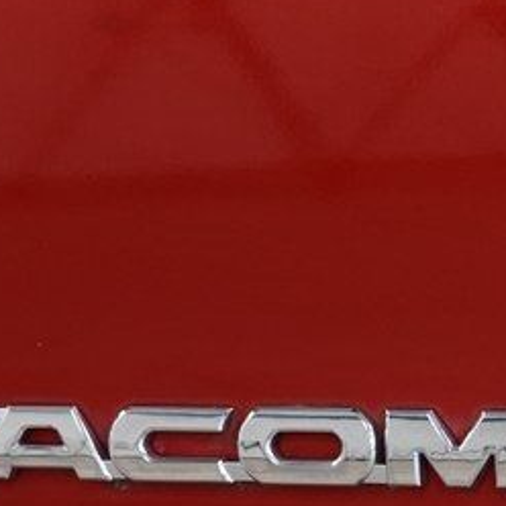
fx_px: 3804
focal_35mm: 230
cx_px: 263
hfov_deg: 7.6
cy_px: 411
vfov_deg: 7.6
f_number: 6.3
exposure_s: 1/30
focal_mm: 70
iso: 1600
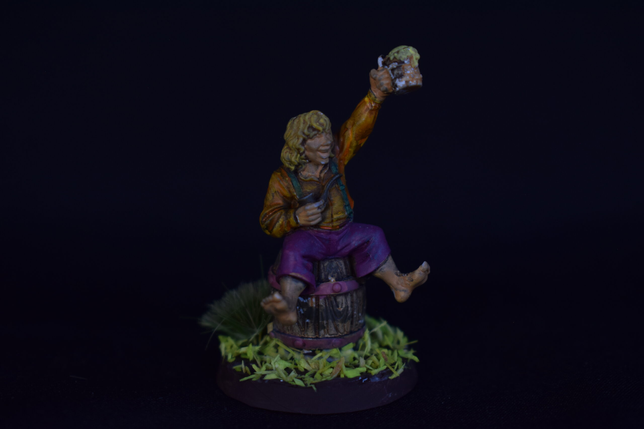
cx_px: 322
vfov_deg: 16.6
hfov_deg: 24.6
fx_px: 1476
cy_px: 214
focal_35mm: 82
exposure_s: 1/30
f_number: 5.6
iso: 400
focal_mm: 55
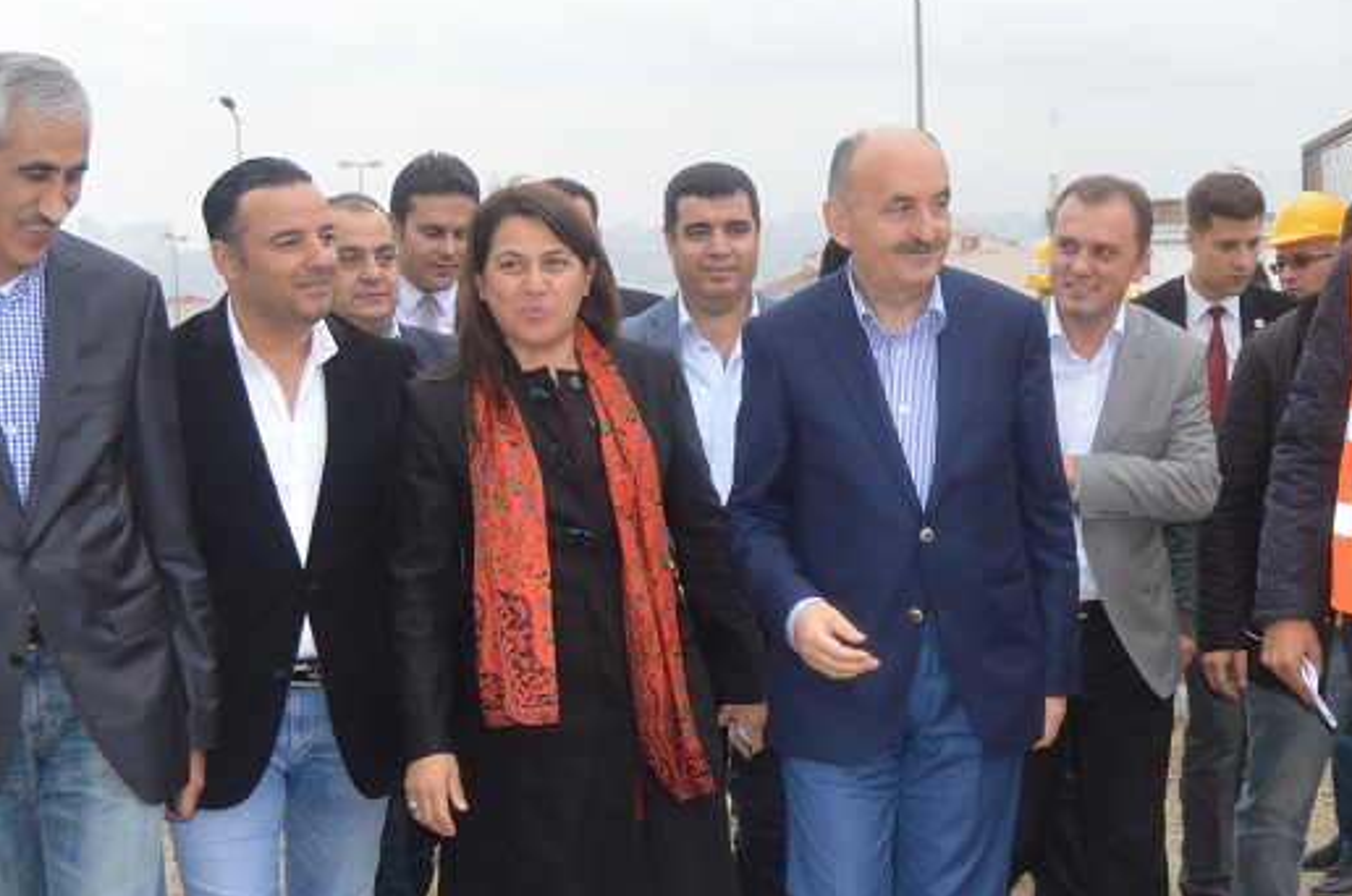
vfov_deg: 21.1
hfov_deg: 31.3
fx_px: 2399
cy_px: 600
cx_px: 846
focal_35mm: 64
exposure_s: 1/160
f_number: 4
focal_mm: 22
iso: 100
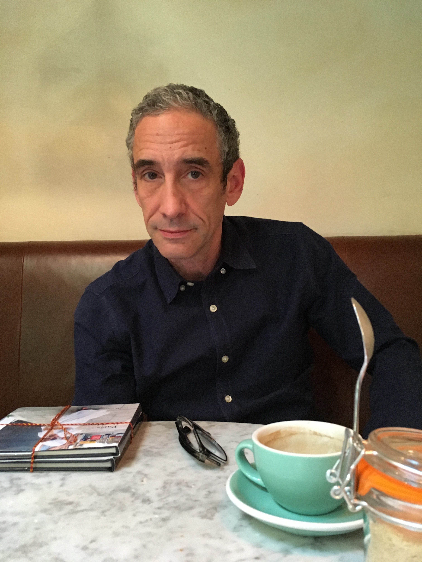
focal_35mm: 29
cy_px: 281
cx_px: 211
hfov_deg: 48.2
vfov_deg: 61.7
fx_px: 471
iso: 250
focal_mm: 4.15
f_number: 2.2
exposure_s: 1/17
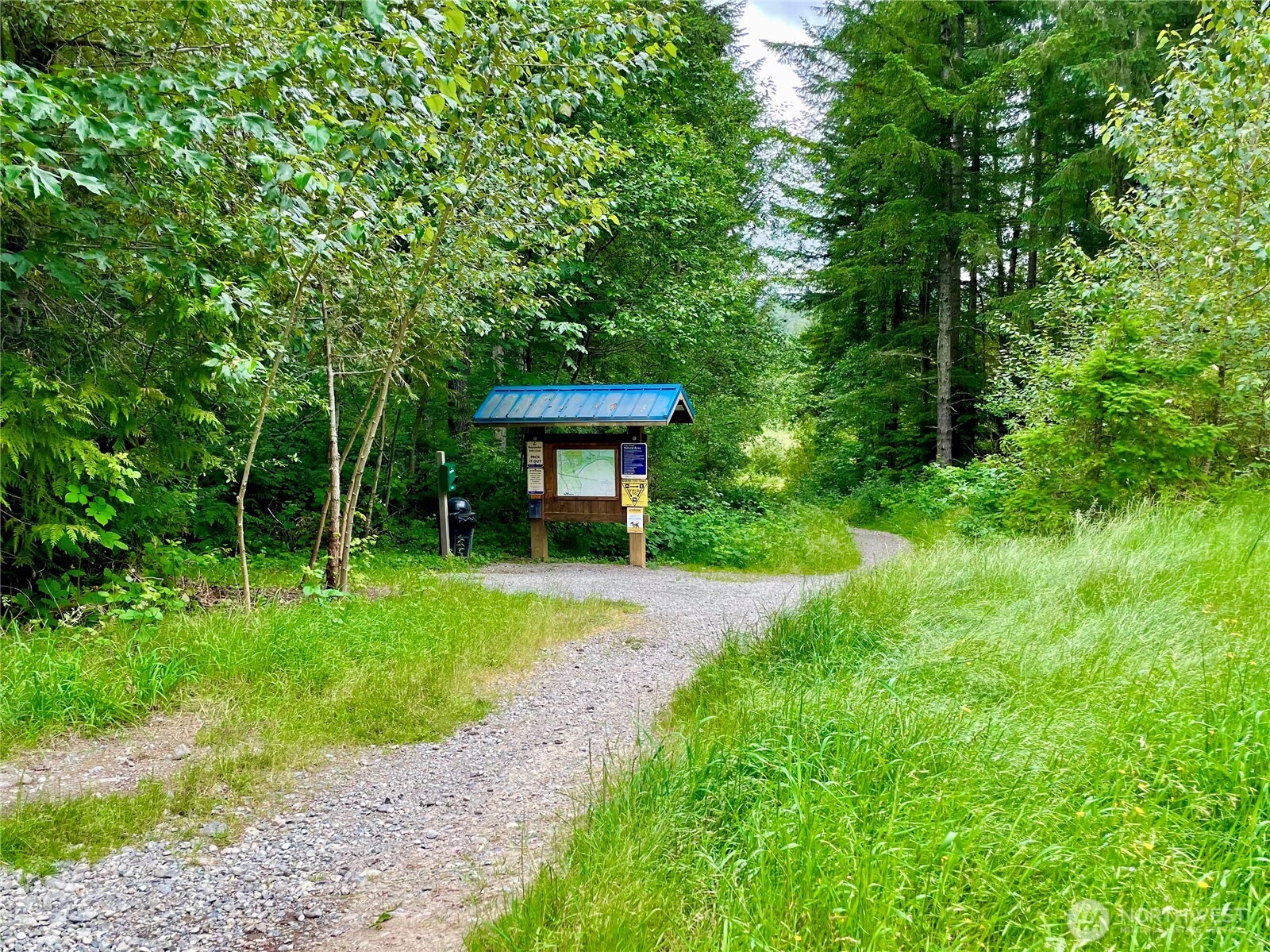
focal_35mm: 26
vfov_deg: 53.0
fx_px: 954
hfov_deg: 67.3
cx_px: 635
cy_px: 476
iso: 32
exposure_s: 1/496
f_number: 1.6
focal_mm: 4.2
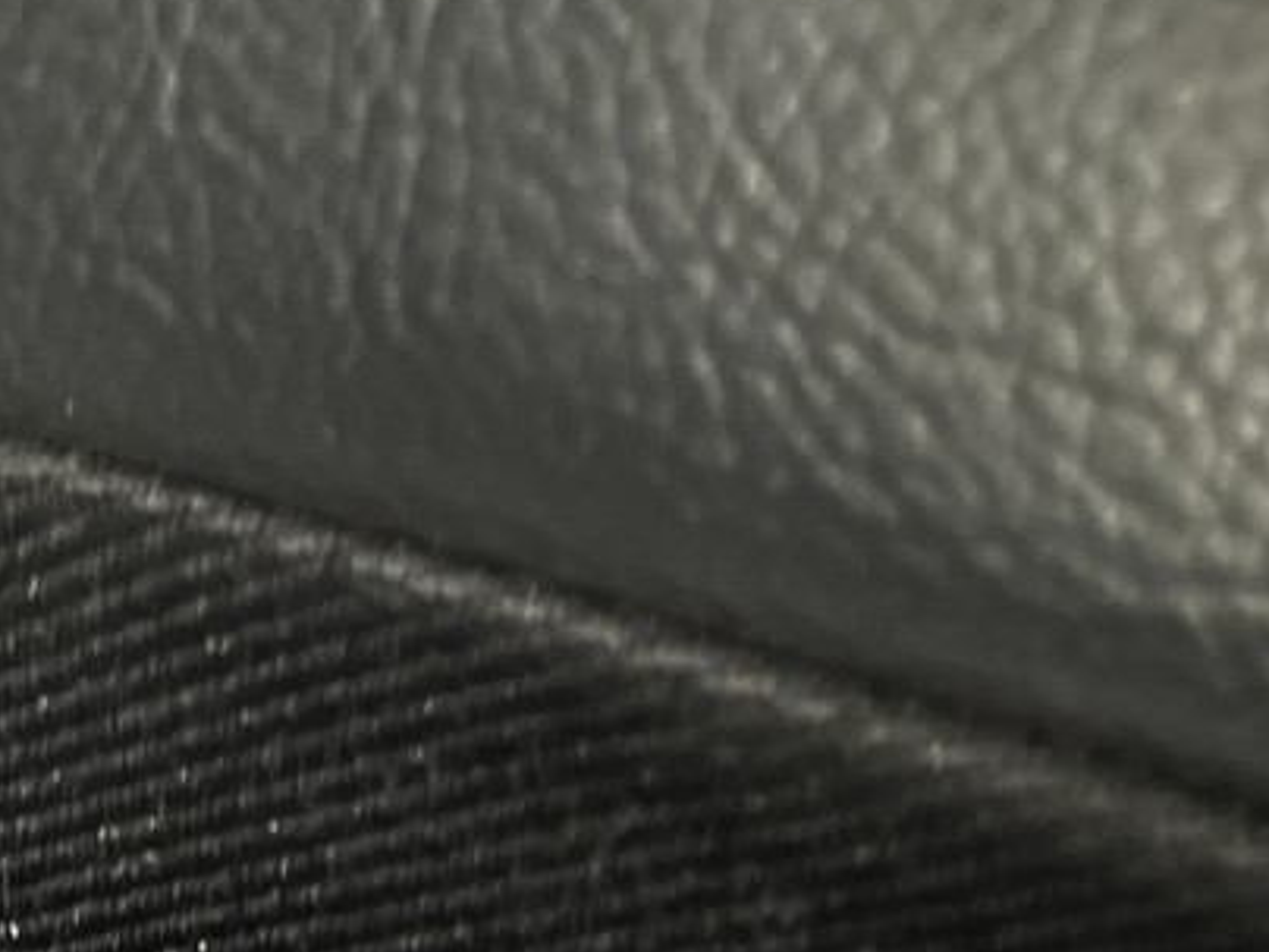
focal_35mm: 103
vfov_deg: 12.7
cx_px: -104
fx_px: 3776
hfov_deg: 18.4
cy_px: 1838
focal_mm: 5.1
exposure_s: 1/25
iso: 800
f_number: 1.6
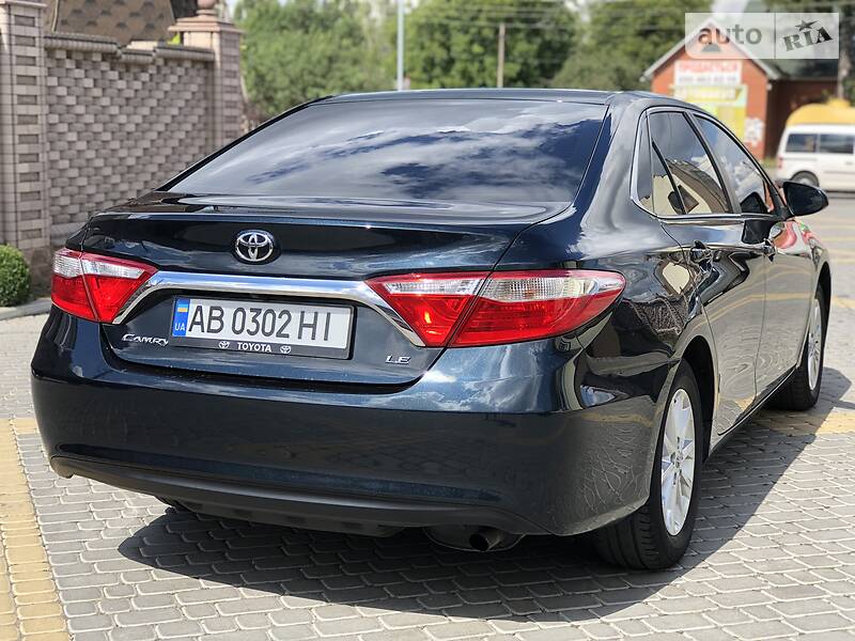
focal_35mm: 57
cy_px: 320
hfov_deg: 33.8
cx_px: 428
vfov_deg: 25.7
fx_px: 1408
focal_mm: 6.6
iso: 20
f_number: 2.8
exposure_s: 1/329
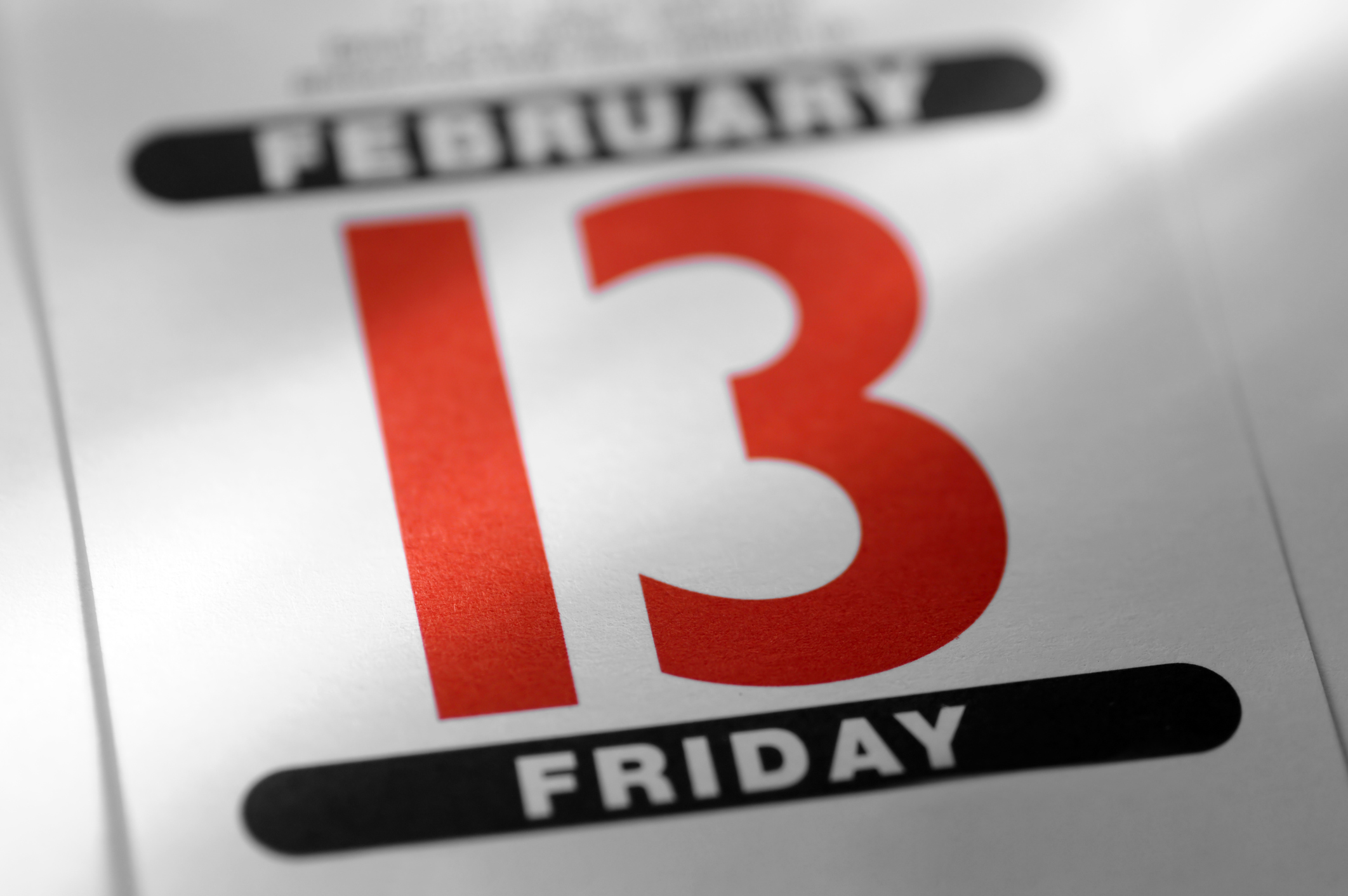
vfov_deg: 8.7
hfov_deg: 13.1
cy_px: 448
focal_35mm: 158
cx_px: 674
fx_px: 5891
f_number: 4
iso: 100
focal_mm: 105
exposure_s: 1/500
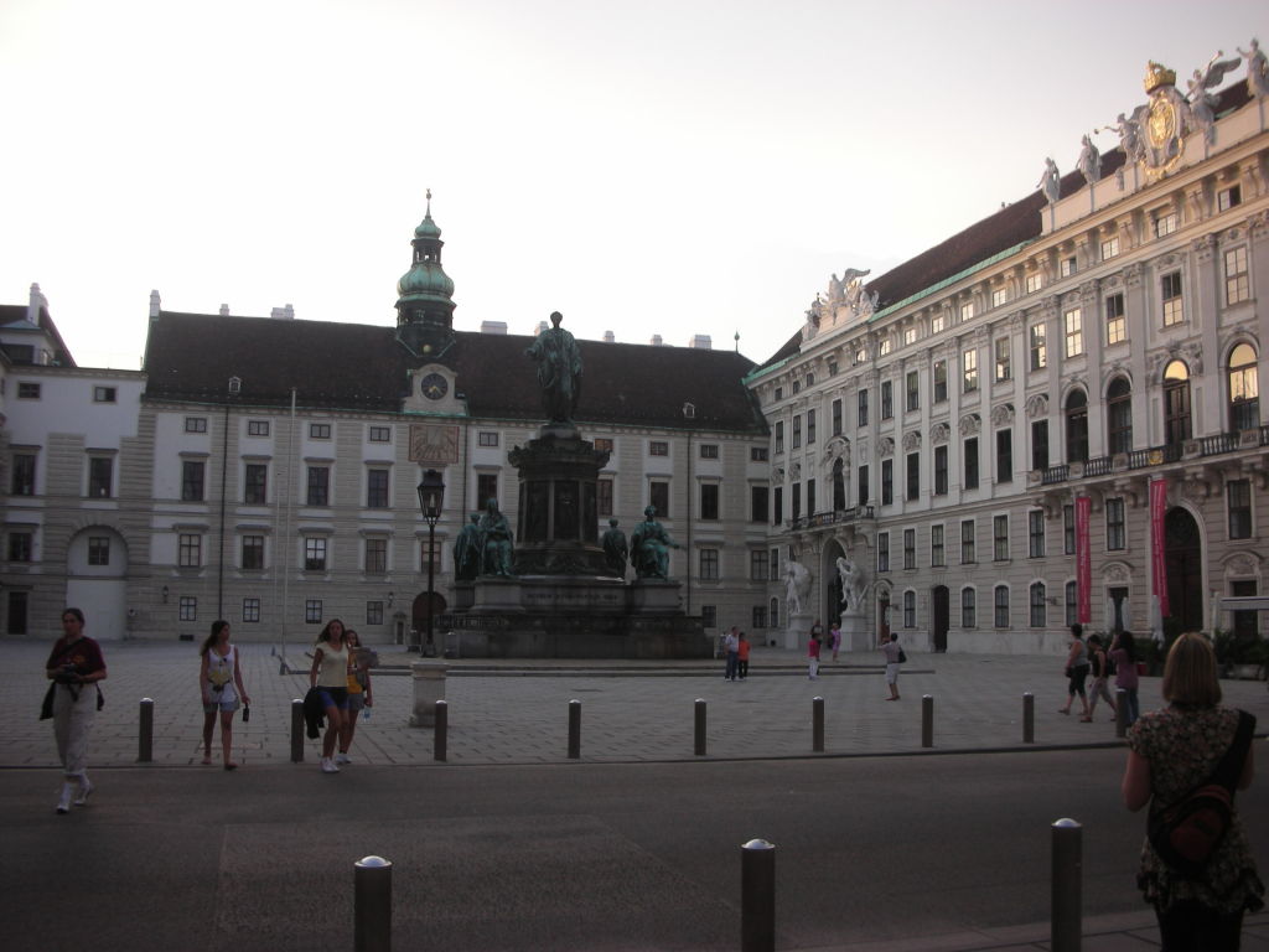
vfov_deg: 40.7
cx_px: 634
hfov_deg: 52.6
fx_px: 1283
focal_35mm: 35
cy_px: 476
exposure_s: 1/123
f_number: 3
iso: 50
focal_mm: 5.8
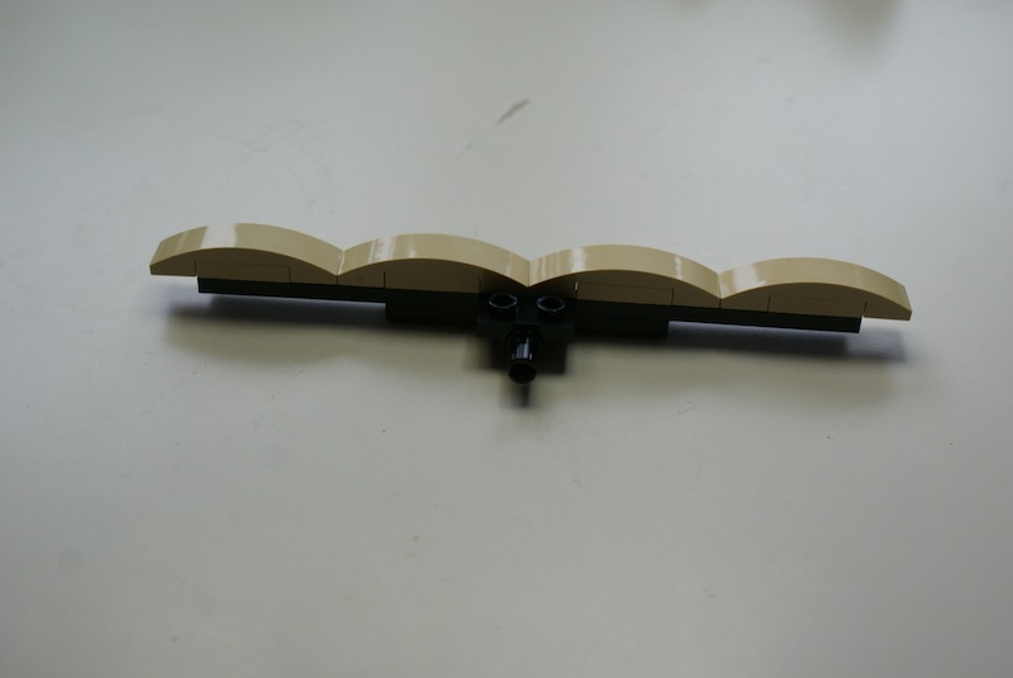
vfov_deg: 25.8
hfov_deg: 37.8
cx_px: 506
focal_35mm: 52
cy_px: 339
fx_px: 1479
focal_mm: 35
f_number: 5.6
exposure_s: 1/60
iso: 160
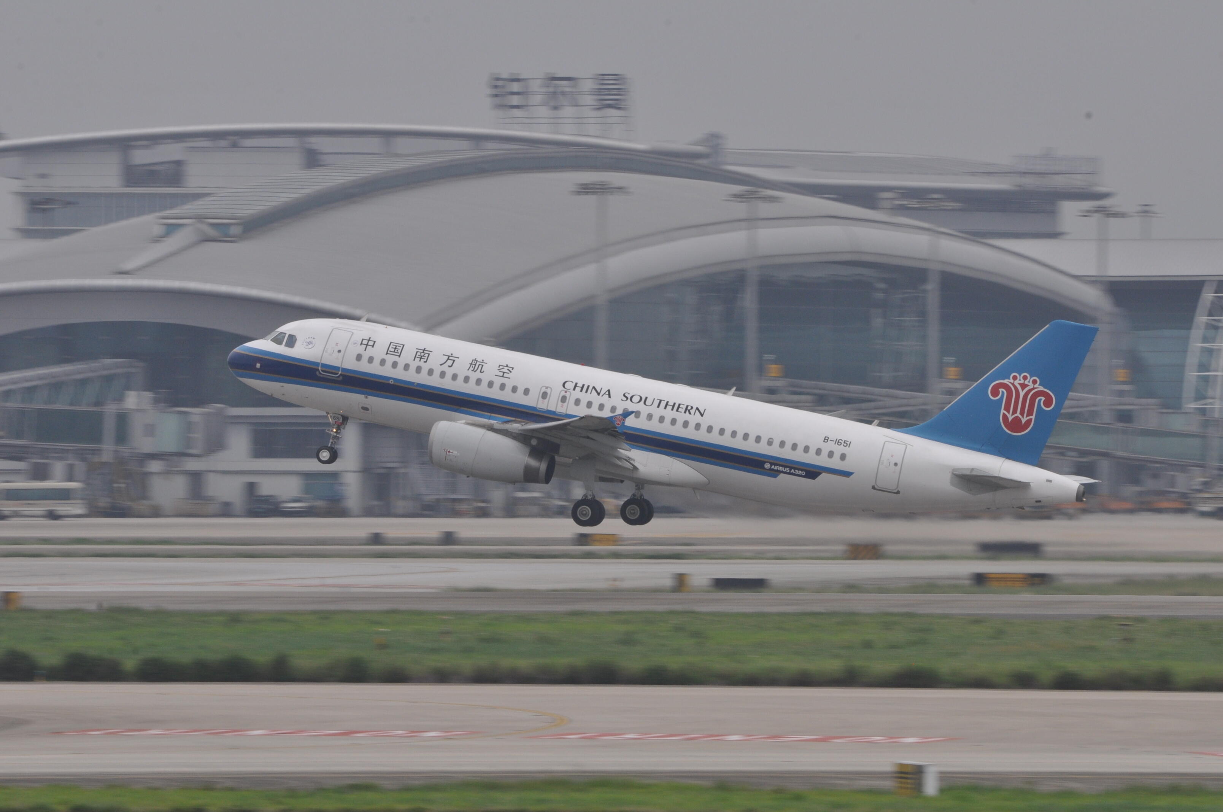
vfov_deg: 2.6
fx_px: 17814
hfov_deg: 3.9
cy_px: 406
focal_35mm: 525
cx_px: 612
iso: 400
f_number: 22
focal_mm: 350
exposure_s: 1/160
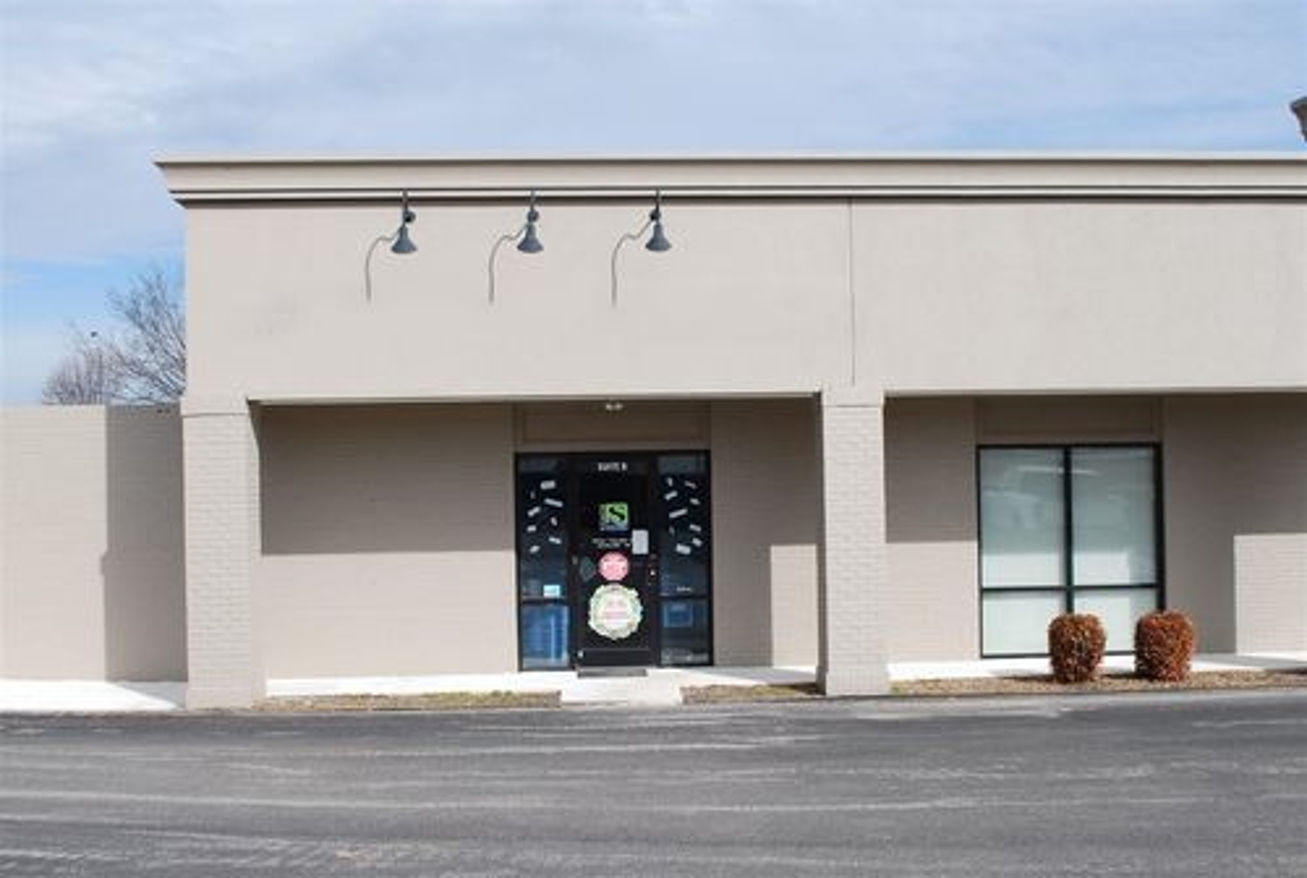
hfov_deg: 53.0
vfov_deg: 37.1
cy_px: 439
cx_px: 654
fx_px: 1310
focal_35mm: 36
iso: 100
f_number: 9
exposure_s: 1/250
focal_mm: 24
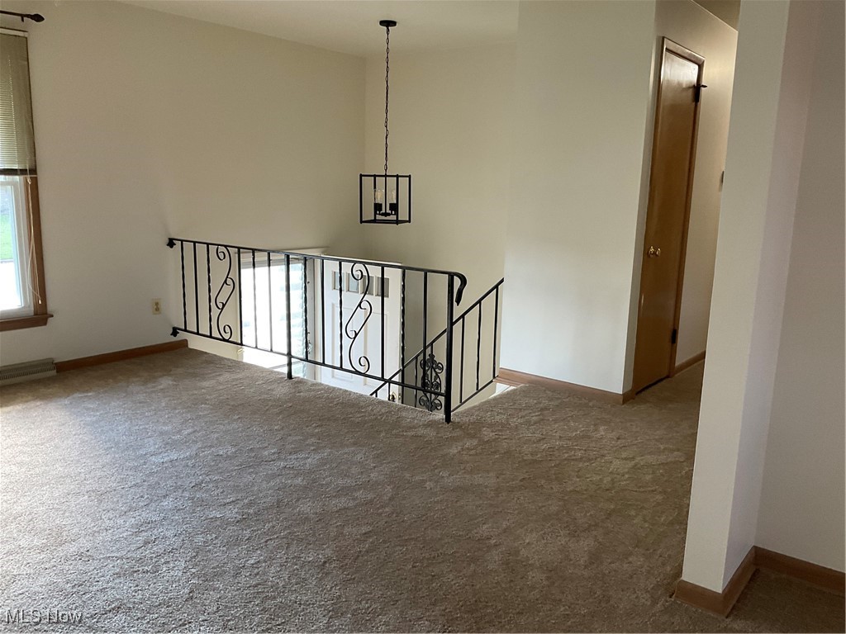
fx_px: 709
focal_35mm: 29
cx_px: 423
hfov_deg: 61.7
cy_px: 317
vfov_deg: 48.2
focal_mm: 3
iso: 125
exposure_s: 1/60
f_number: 1.8
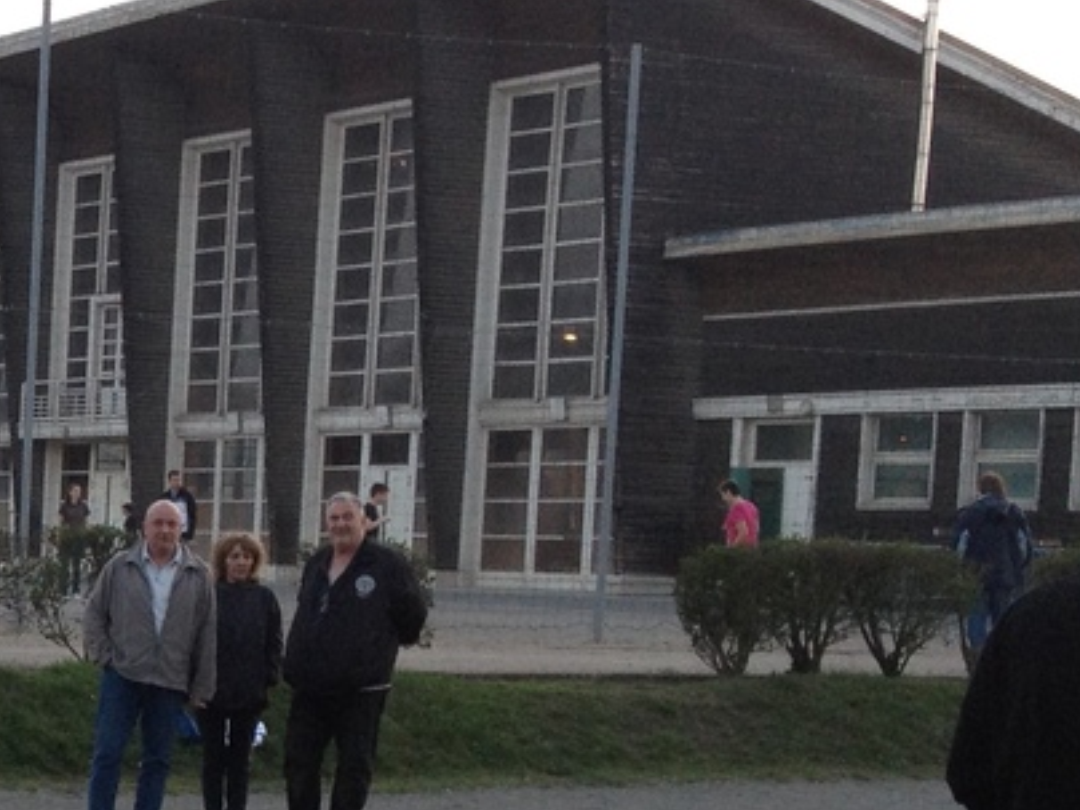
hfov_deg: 16.5
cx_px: -436
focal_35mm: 111
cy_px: 863
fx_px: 3463
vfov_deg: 13.1
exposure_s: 1/60
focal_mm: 4.28
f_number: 2.4
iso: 80
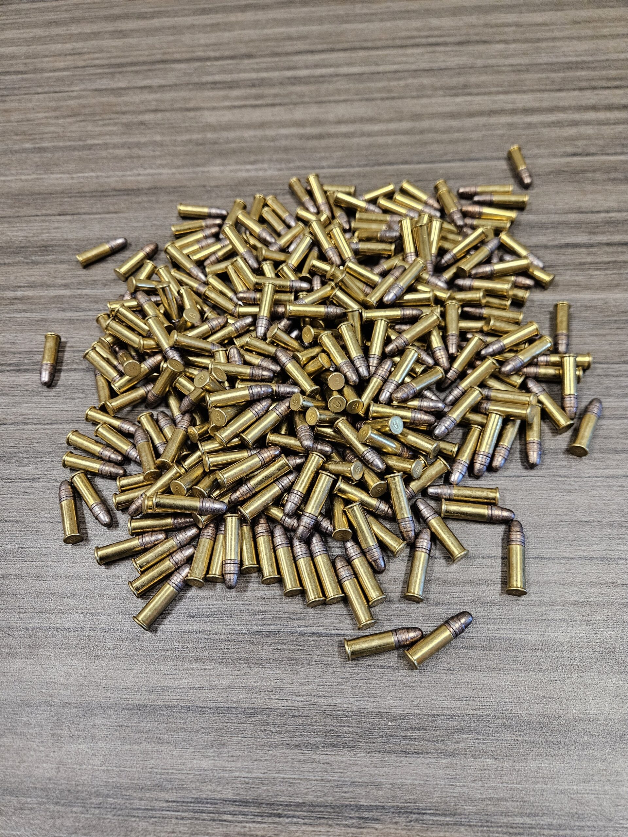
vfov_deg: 73.9
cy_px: 418
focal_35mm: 23
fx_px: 556
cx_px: 314
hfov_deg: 58.9
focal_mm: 5.4
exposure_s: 1/120
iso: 500
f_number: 1.8
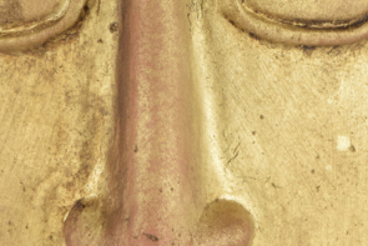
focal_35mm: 179
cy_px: 138
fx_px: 1831
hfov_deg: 11.5
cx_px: 137
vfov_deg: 7.7
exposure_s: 1/125
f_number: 9
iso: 800
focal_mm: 55
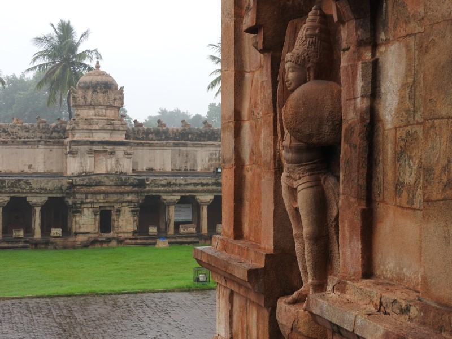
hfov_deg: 32.2
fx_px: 783
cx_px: 226
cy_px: 170
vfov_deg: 24.4
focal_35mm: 60
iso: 100
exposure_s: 1/160
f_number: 4.2
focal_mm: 10.7
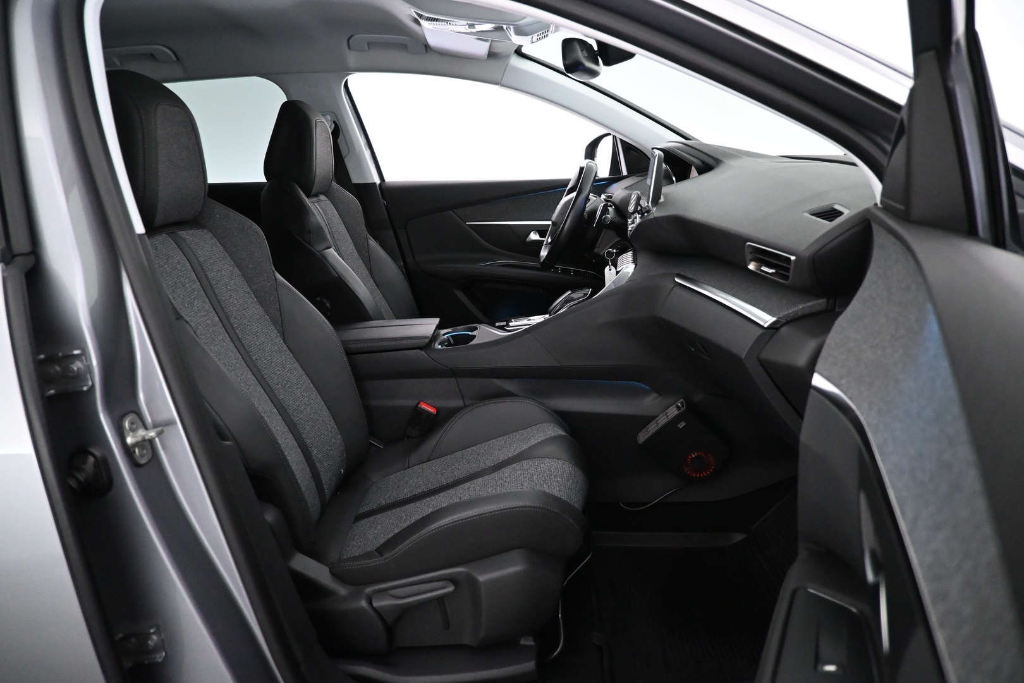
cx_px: 512
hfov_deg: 73.7
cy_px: 342
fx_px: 683
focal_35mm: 24
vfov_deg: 53.1
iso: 4500
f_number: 3.5
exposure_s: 1/60
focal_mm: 16
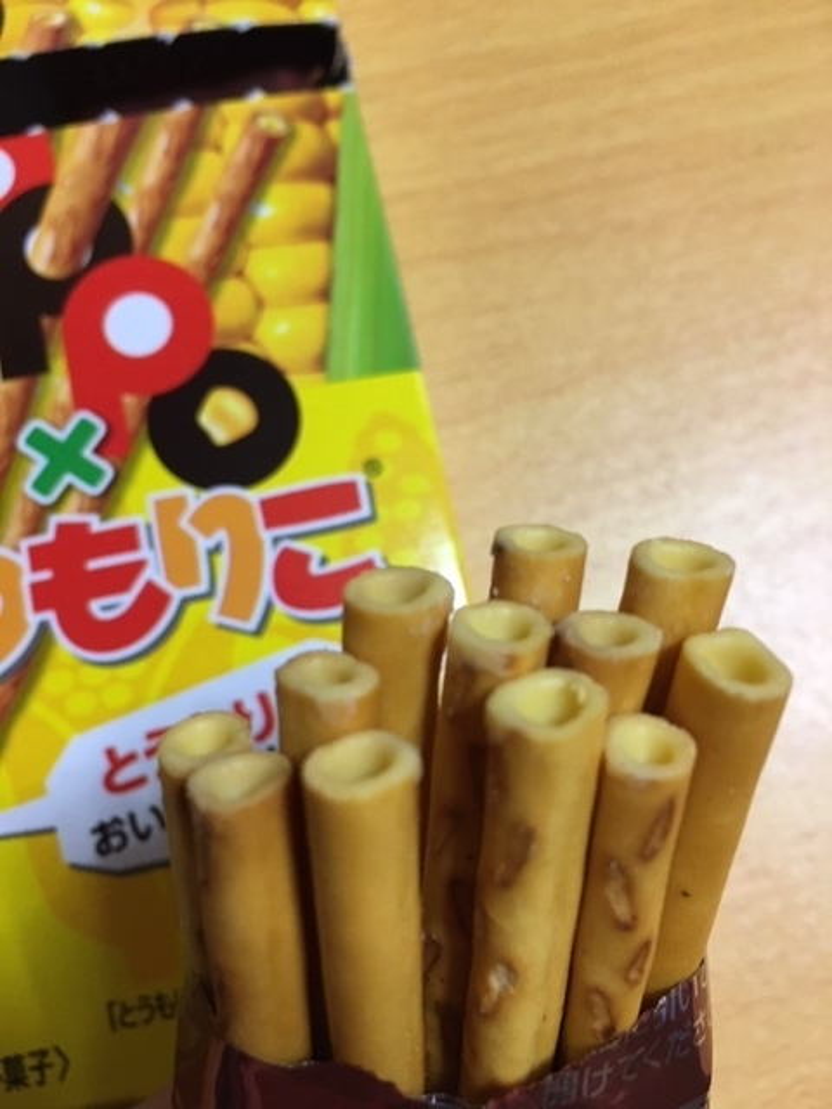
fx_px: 929
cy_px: 554
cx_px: 416
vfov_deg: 61.7
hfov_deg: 48.2
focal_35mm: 29
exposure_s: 1/30
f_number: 2.2
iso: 160
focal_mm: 4.15
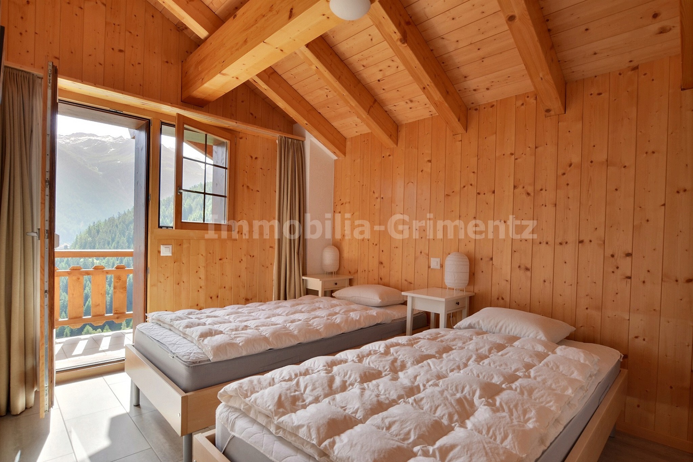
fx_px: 318
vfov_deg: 72.0
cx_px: 346
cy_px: 231
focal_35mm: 16
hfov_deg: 95.0
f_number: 9
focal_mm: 11
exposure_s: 1/2
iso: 400
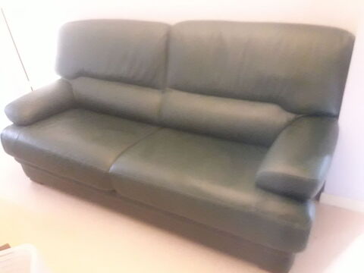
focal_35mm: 28
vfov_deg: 49.7
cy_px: 136
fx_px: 294
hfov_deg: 63.4
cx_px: 182
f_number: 1.9
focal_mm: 3.7
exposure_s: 1/17
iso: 800
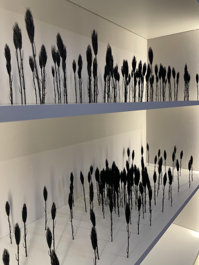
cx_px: 100
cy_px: 132
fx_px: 199
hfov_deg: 53.1
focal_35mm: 26
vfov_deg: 67.3
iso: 100
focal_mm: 4.2
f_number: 1.6
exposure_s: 1/100
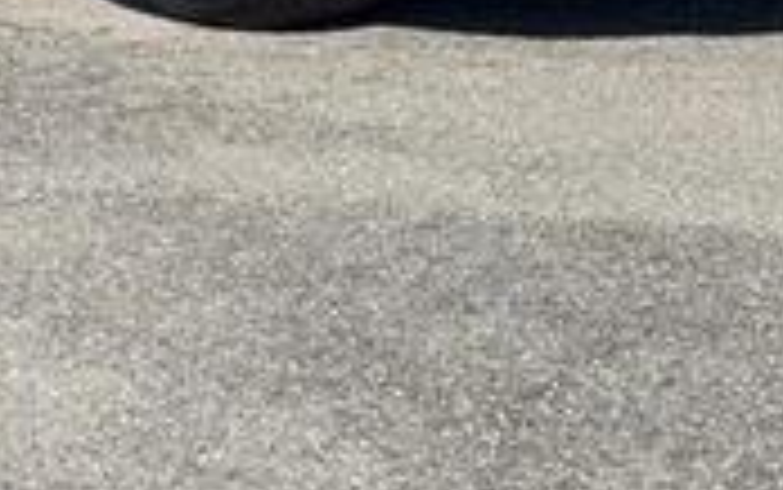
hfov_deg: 14.2
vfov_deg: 8.7
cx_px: 288
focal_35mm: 147
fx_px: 3139
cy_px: -301
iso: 64
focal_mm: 6.76
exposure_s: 1/4608
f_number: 1.78
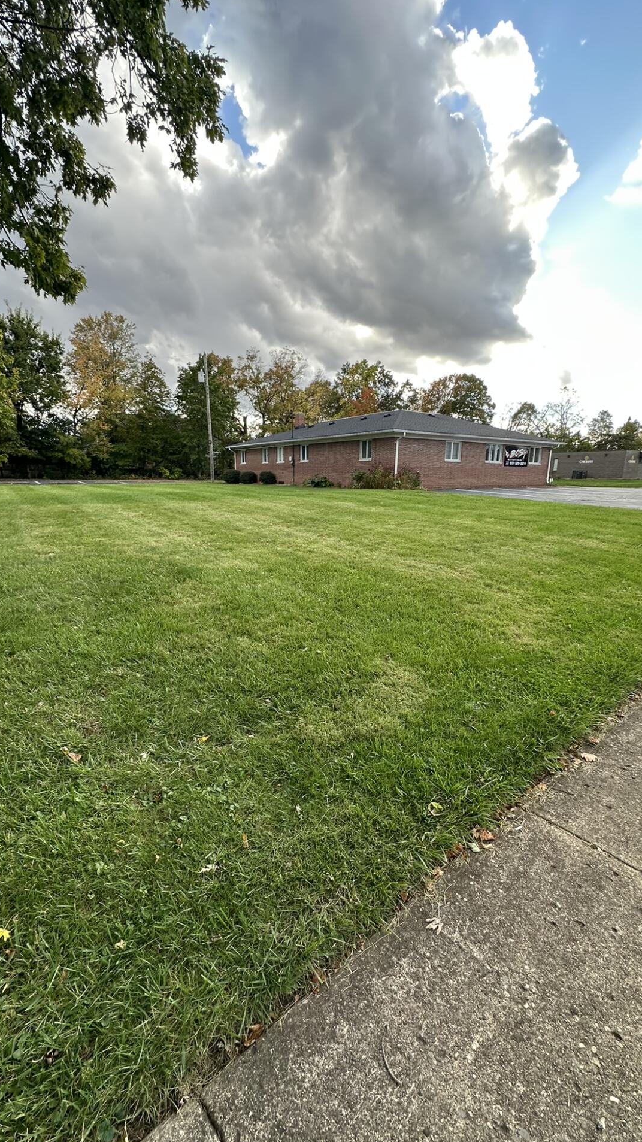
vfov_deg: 99.3
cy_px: 597
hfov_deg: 67.1
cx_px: 326
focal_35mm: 16
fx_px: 484
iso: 40
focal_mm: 2.22
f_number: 2.2
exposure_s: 1/247
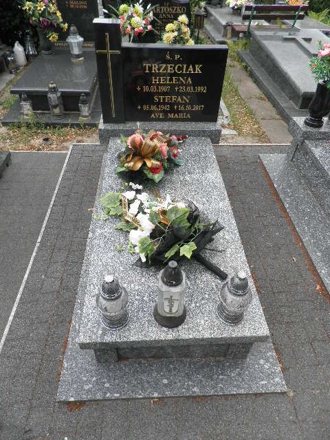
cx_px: 165
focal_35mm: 24
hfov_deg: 56.8
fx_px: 305
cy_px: 220
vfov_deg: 71.6
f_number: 3.3
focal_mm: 4.3
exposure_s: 1/250
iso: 64
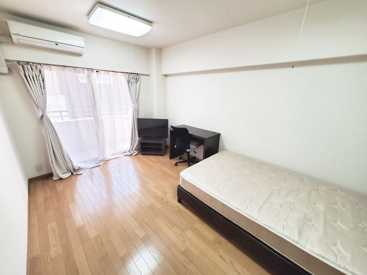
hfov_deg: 106.2
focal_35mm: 13
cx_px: 184
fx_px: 138
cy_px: 138
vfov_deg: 89.9
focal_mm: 1.8
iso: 160
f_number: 2.2
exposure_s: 1/50
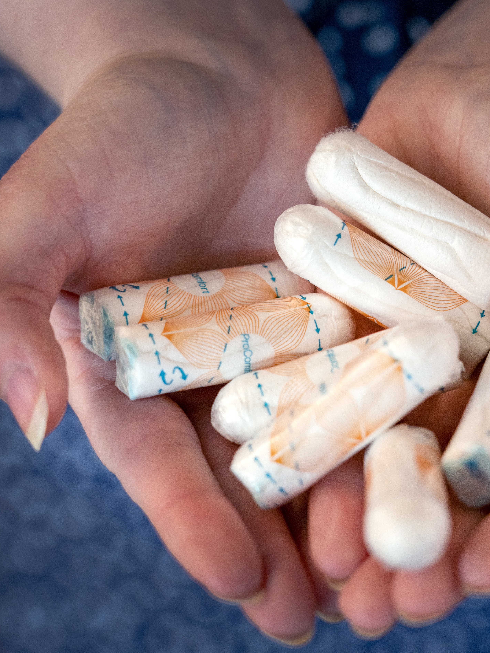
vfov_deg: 13.2
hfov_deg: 9.9
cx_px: 375
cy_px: 340
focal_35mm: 150
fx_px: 2831
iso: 1000
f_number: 4
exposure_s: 1/125
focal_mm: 99
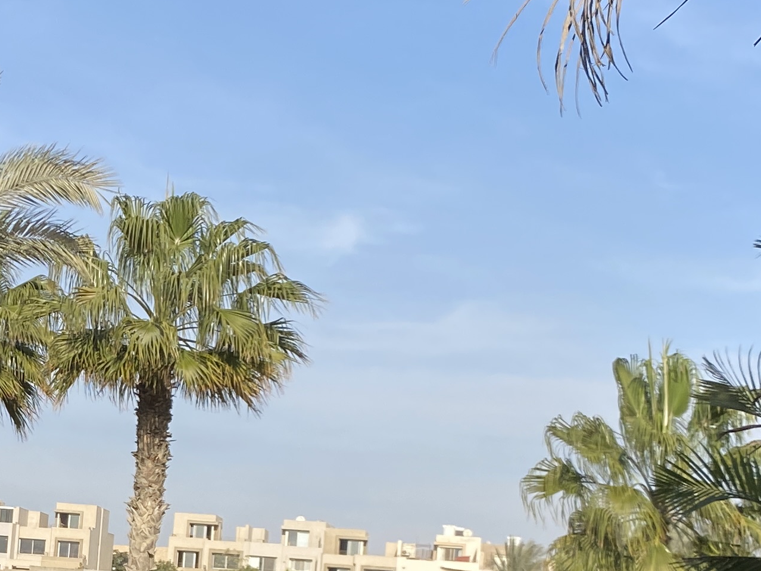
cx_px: 116
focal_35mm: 82
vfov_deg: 17.6
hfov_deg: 23.4
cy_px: 577
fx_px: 1803
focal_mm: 4.25
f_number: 1.8
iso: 32
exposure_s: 1/2967
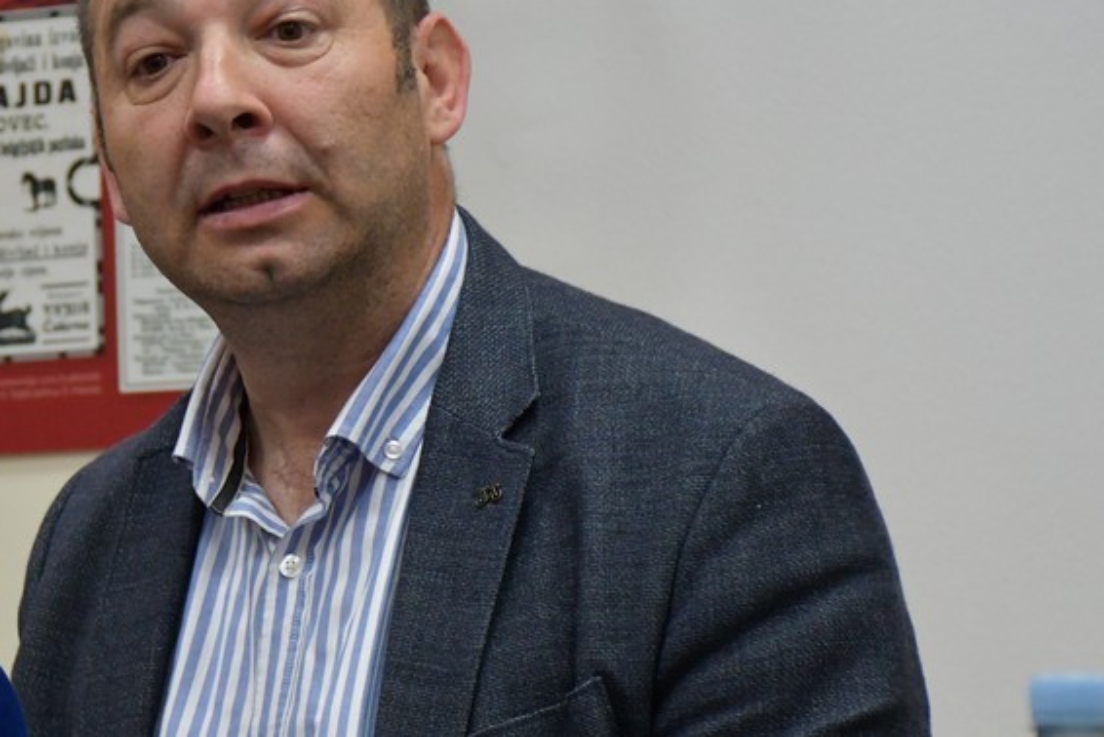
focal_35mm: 217
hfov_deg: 9.5
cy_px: 467
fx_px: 6658
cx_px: 189
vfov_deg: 6.3
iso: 3200
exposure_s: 1/160
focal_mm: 80
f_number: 5.3
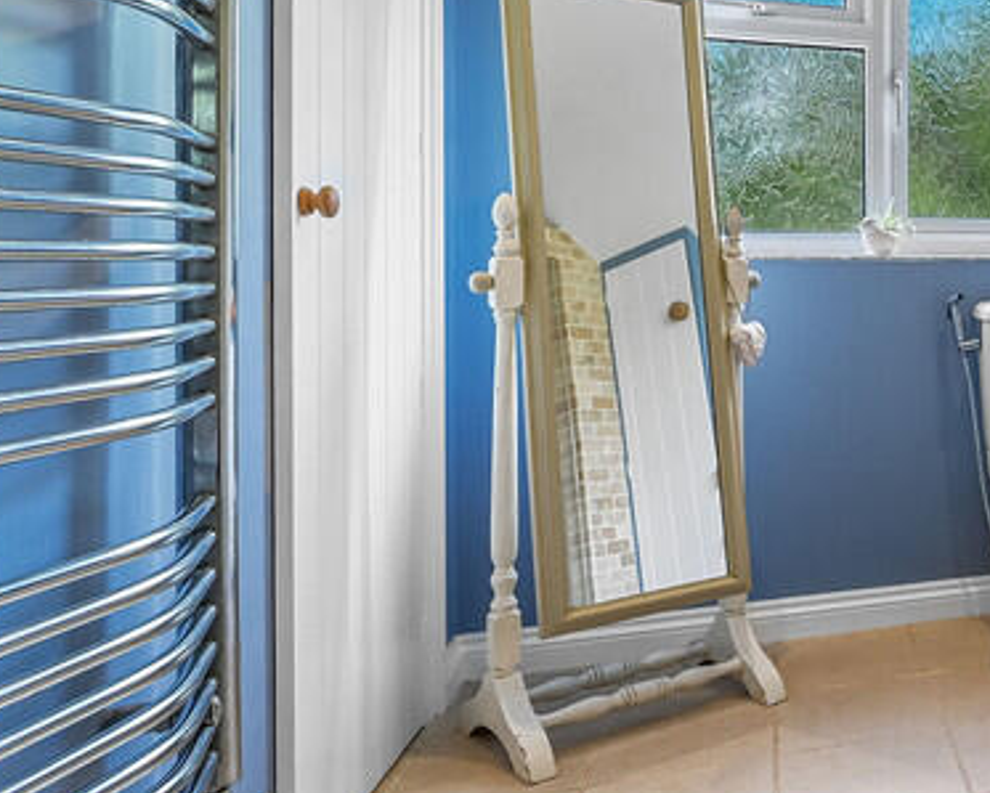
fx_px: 1056
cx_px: 1277
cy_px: 229
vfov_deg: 40.4
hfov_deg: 35.2
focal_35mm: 36
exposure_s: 1/2.5
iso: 400
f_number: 8
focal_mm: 14
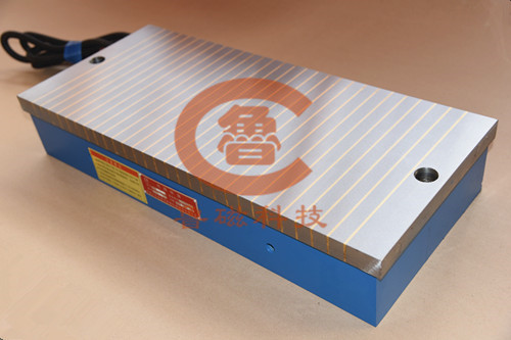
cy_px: 170
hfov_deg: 44.5
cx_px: 256
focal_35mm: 44
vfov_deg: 30.5
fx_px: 624
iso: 800
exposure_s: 1/100
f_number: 5
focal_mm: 44
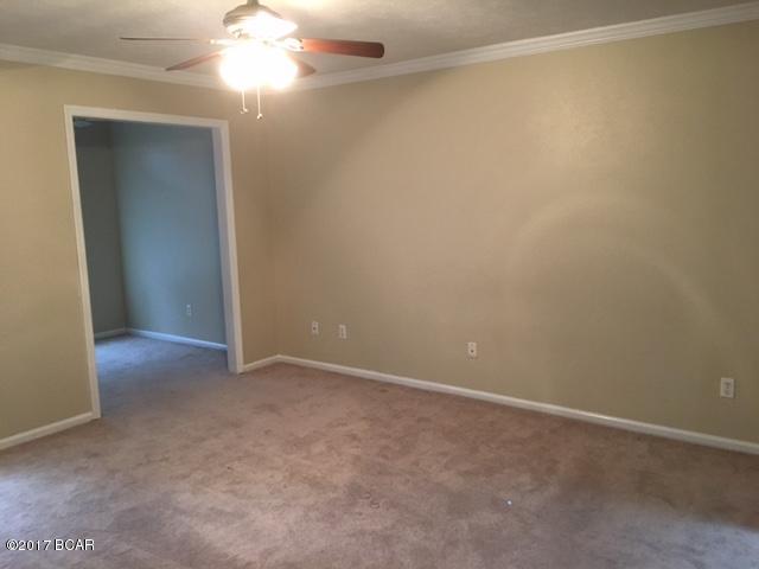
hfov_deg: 61.7
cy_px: 284
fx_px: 636
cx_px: 380
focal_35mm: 29
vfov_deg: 48.2
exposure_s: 1/30
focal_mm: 4.15
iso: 200
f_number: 2.2
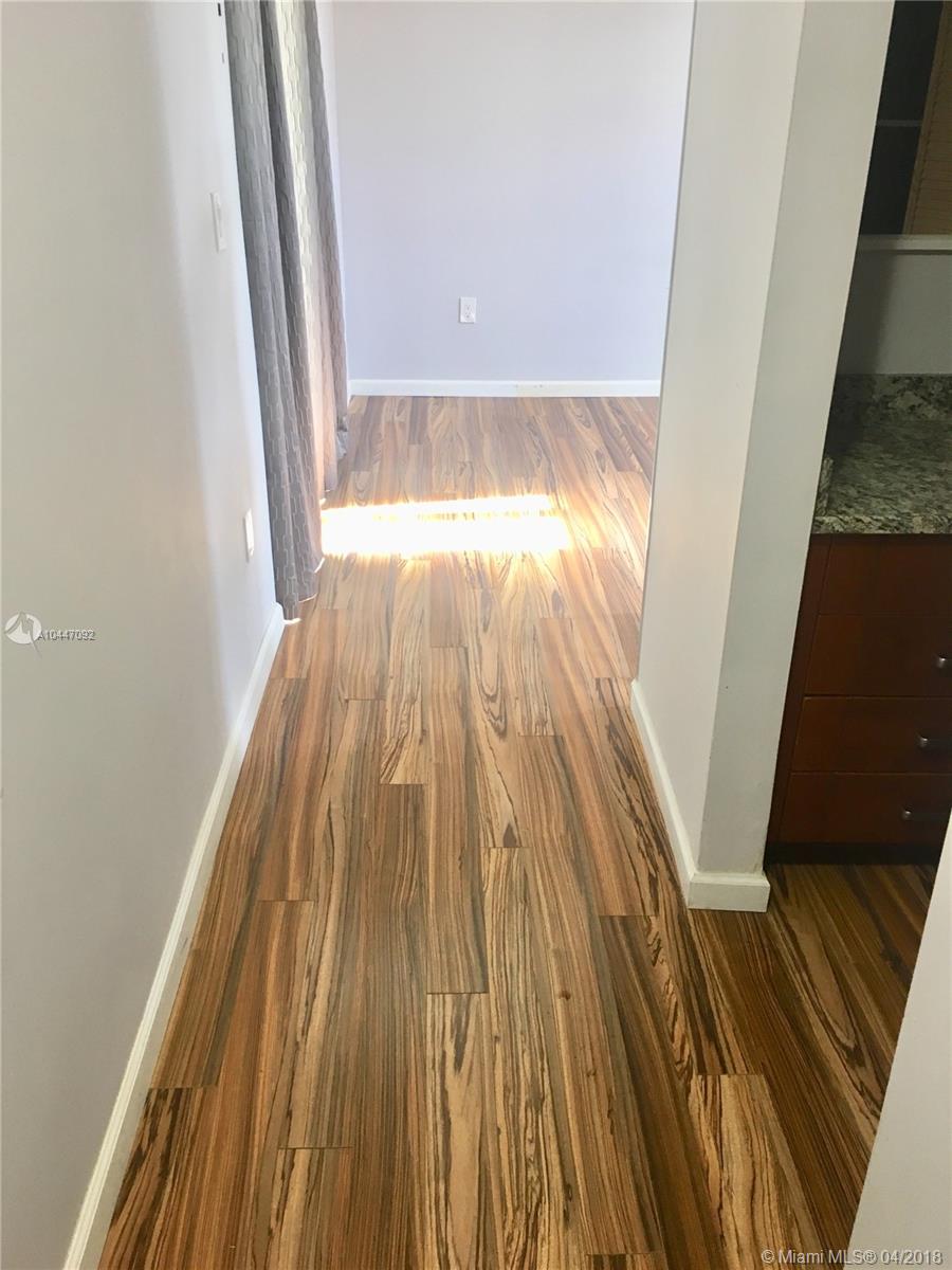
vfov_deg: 61.7
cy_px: 635
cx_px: 476
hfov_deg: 48.2
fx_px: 1063
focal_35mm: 29
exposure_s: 1/33
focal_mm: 4.15
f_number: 2.2
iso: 80
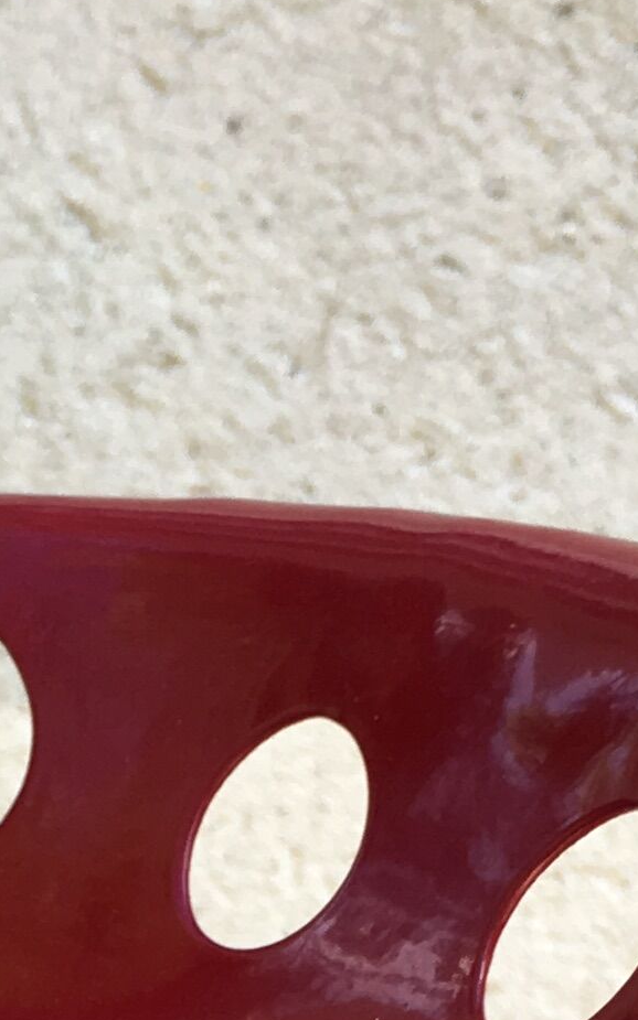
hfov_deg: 9.7
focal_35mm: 134
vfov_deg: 14.3
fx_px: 3728
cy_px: 1652
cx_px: 33
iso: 25
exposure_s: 1/100
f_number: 2.2
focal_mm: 4.15
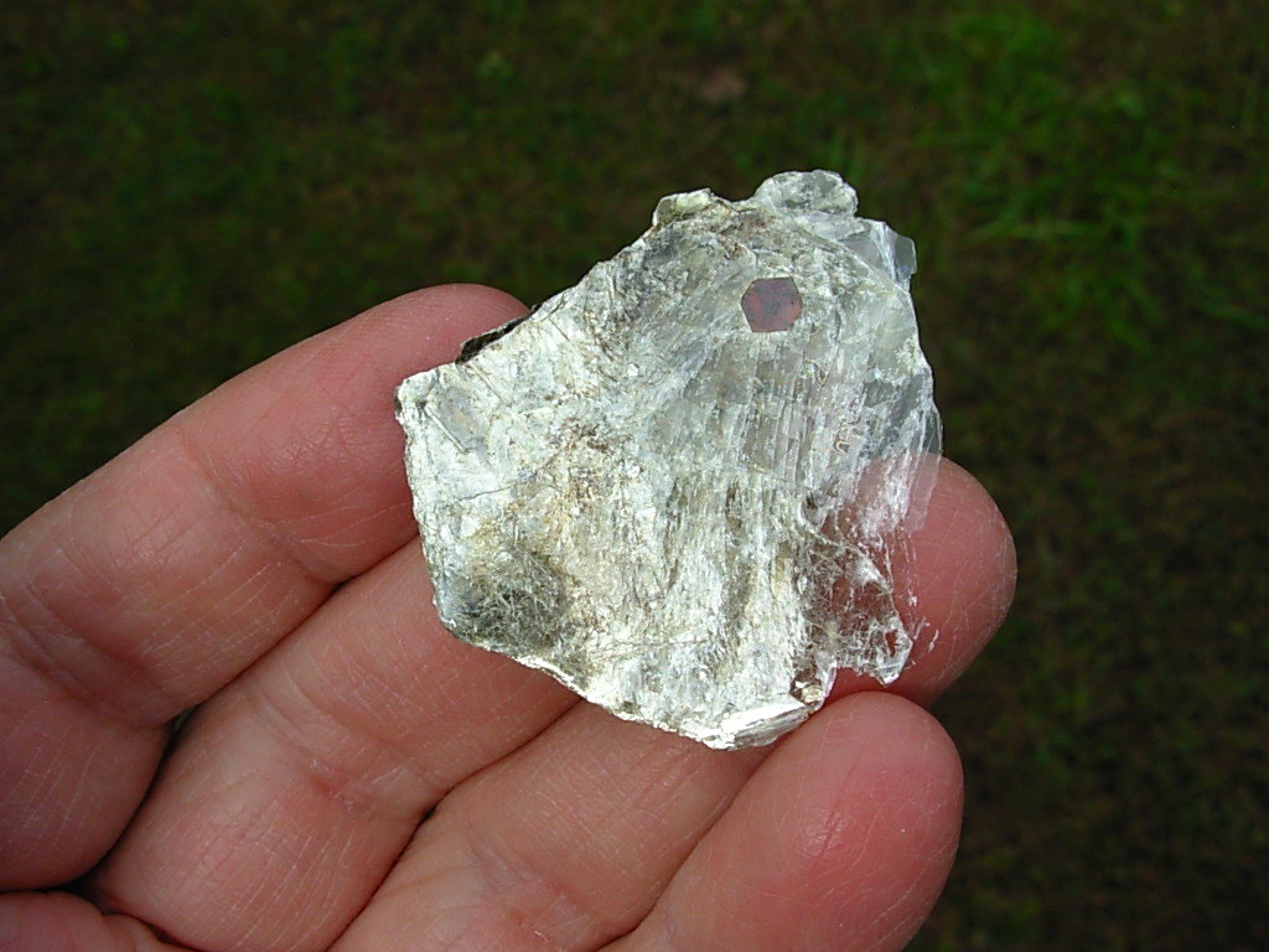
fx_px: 1393
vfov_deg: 37.7
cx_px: 634
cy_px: 476
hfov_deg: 49.0
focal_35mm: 38
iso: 50
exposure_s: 1/497
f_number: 4.9
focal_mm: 6.3
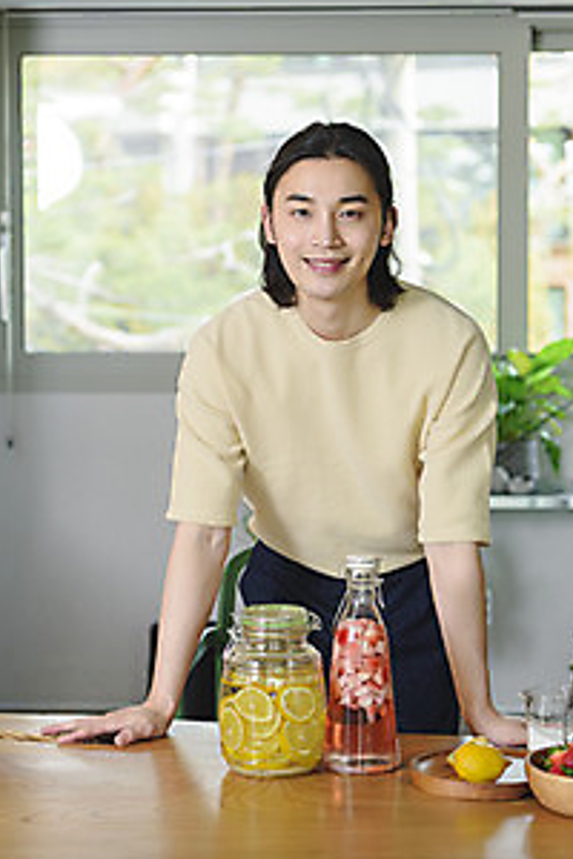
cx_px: 328
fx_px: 1910
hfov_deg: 17.1
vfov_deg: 25.3
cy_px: 349
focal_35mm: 80
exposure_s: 1/100
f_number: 3.2
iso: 200
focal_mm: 60
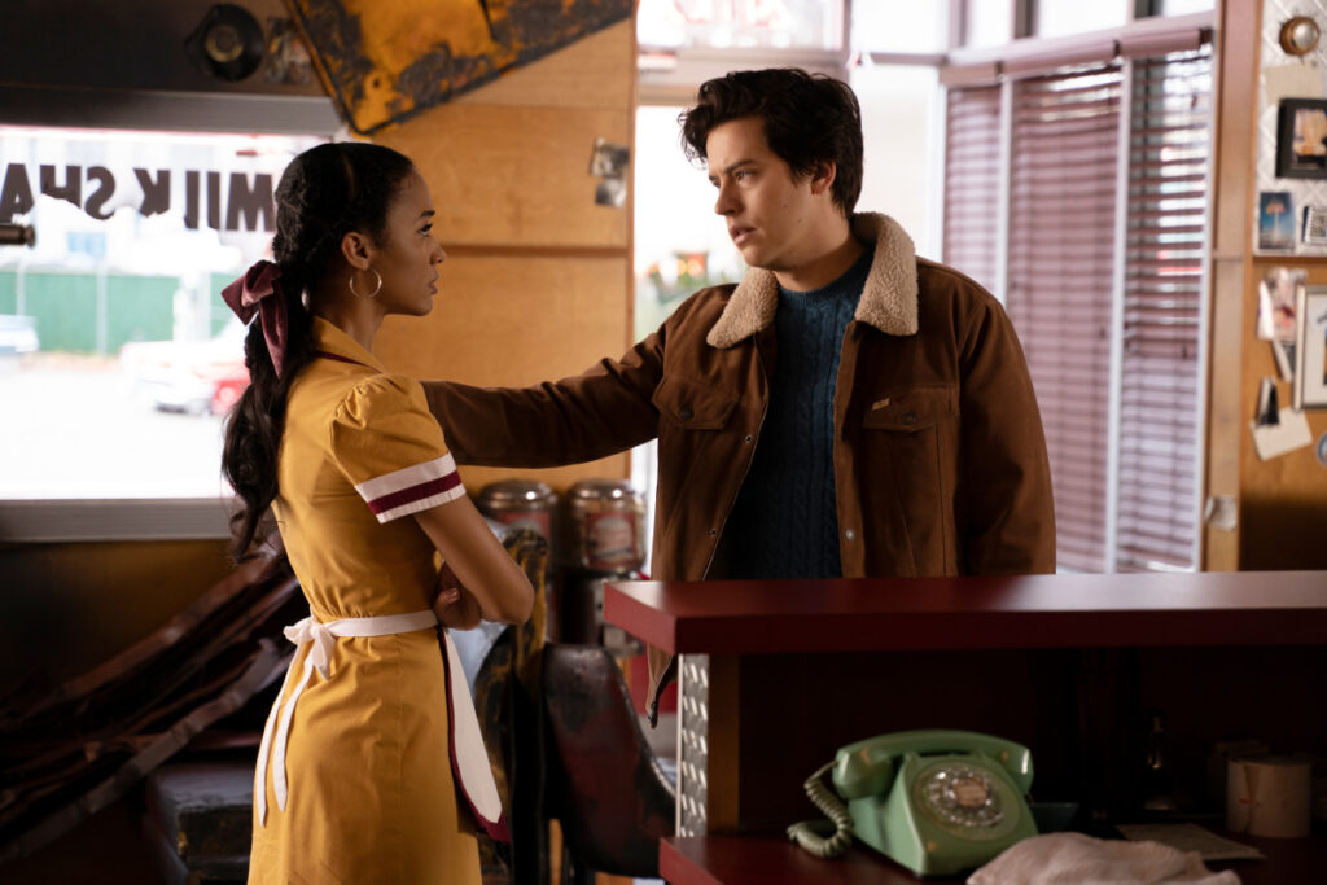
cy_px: 442
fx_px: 2765
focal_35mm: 75
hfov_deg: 27.0
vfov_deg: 18.2
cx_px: 664
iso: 800
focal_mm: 75
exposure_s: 1/125
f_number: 3.5
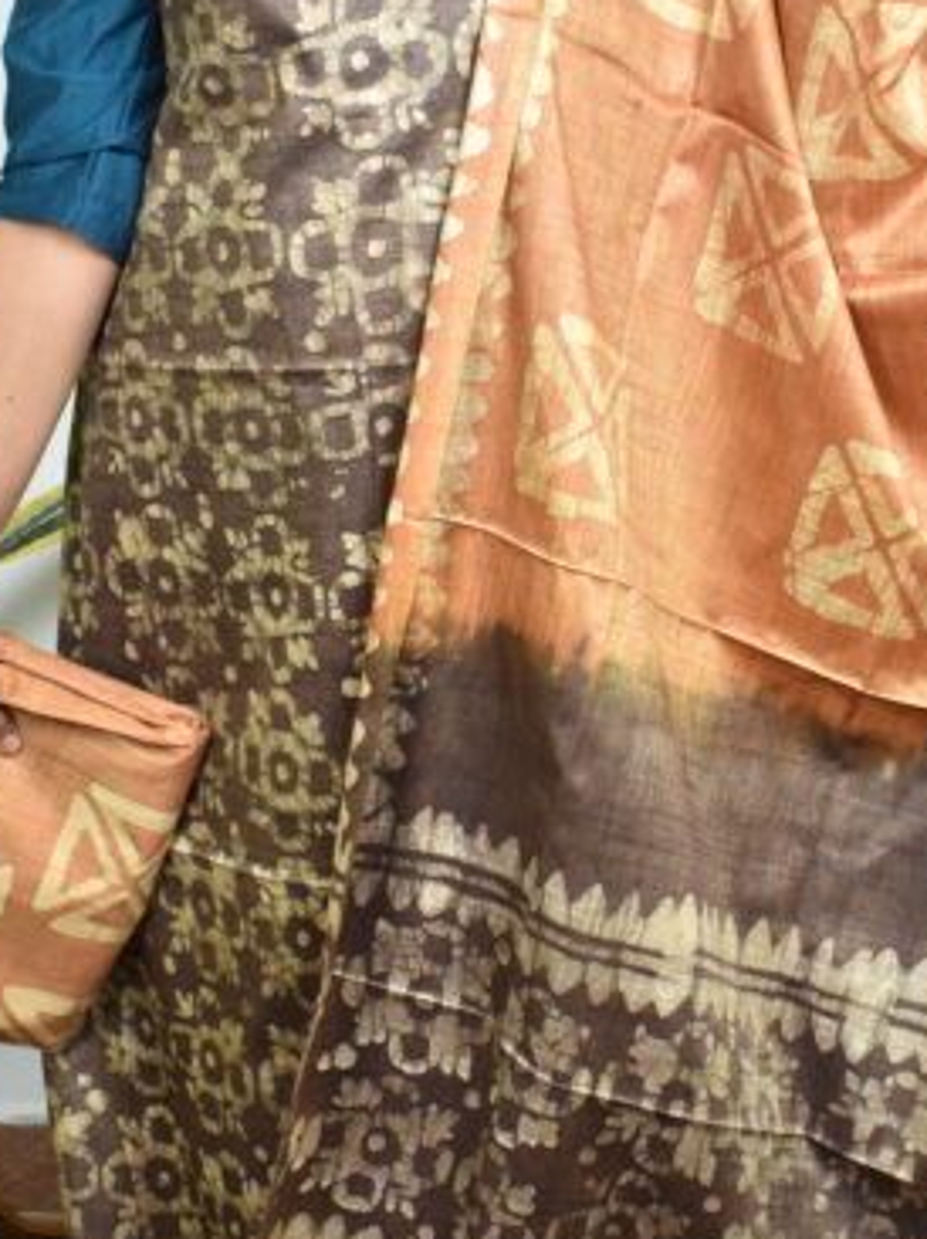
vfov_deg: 27.3
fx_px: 2538
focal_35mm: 71
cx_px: 477
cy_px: 430
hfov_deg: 20.7
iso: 200
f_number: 4.5
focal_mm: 20
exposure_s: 1/30
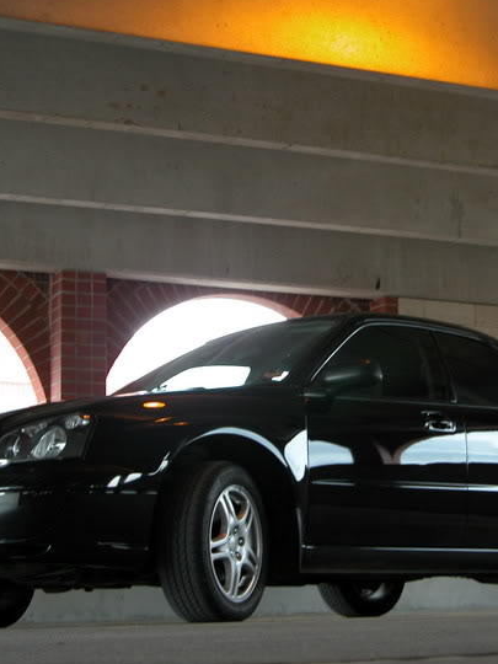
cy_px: 342
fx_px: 1535
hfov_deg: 18.4
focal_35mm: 80
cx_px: 272
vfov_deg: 24.4
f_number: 3.1
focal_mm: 13.7
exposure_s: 1/20.4
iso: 100
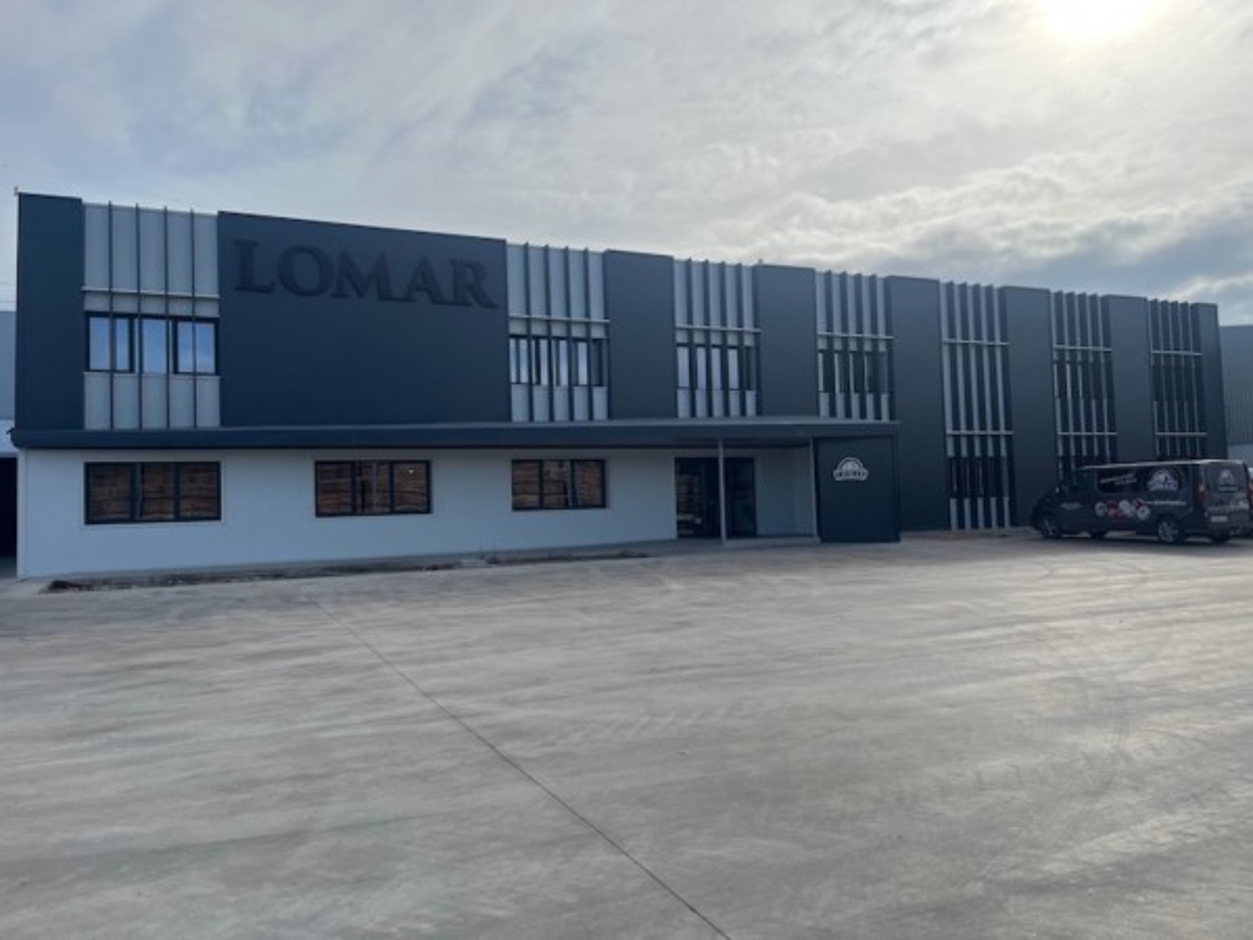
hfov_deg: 67.3
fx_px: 941
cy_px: 470
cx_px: 626
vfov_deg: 53.1
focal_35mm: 26
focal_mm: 5.1
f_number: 1.6
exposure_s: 1/5848
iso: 50
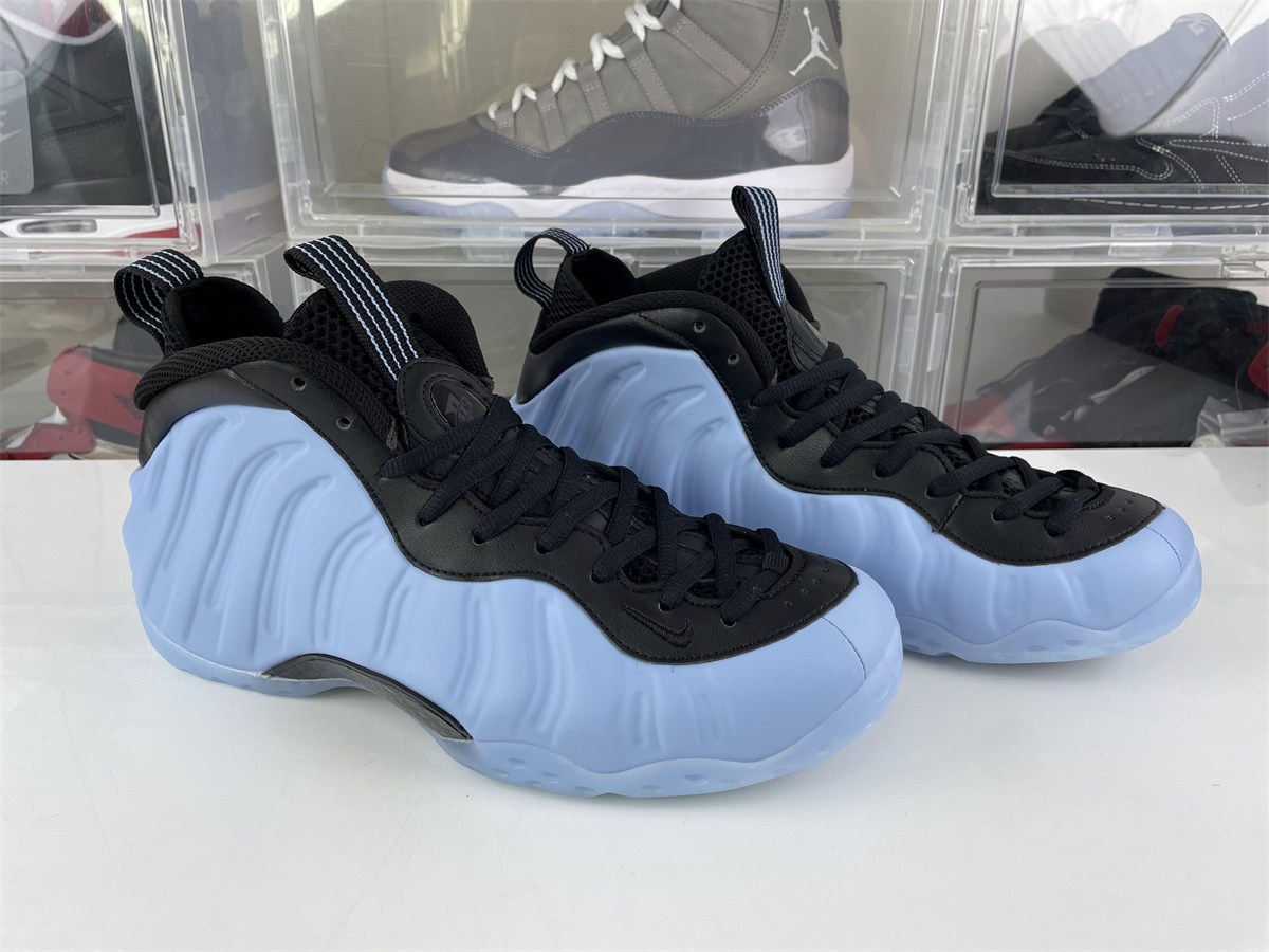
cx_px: 634
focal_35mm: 26
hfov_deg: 67.3
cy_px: 476
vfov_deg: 53.1
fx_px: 953
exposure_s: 1/135
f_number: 1.6
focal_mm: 4.2
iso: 32
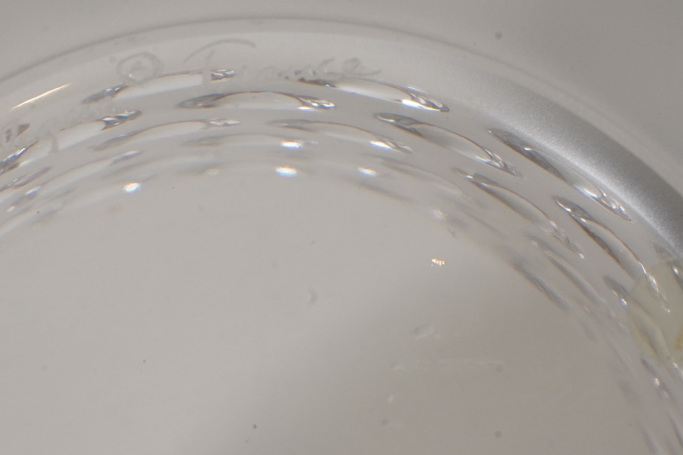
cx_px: 201
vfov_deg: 5.5
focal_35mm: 252
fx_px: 4781
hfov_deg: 8.2
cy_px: 207
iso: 1250
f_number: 20
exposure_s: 1/125
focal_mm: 105
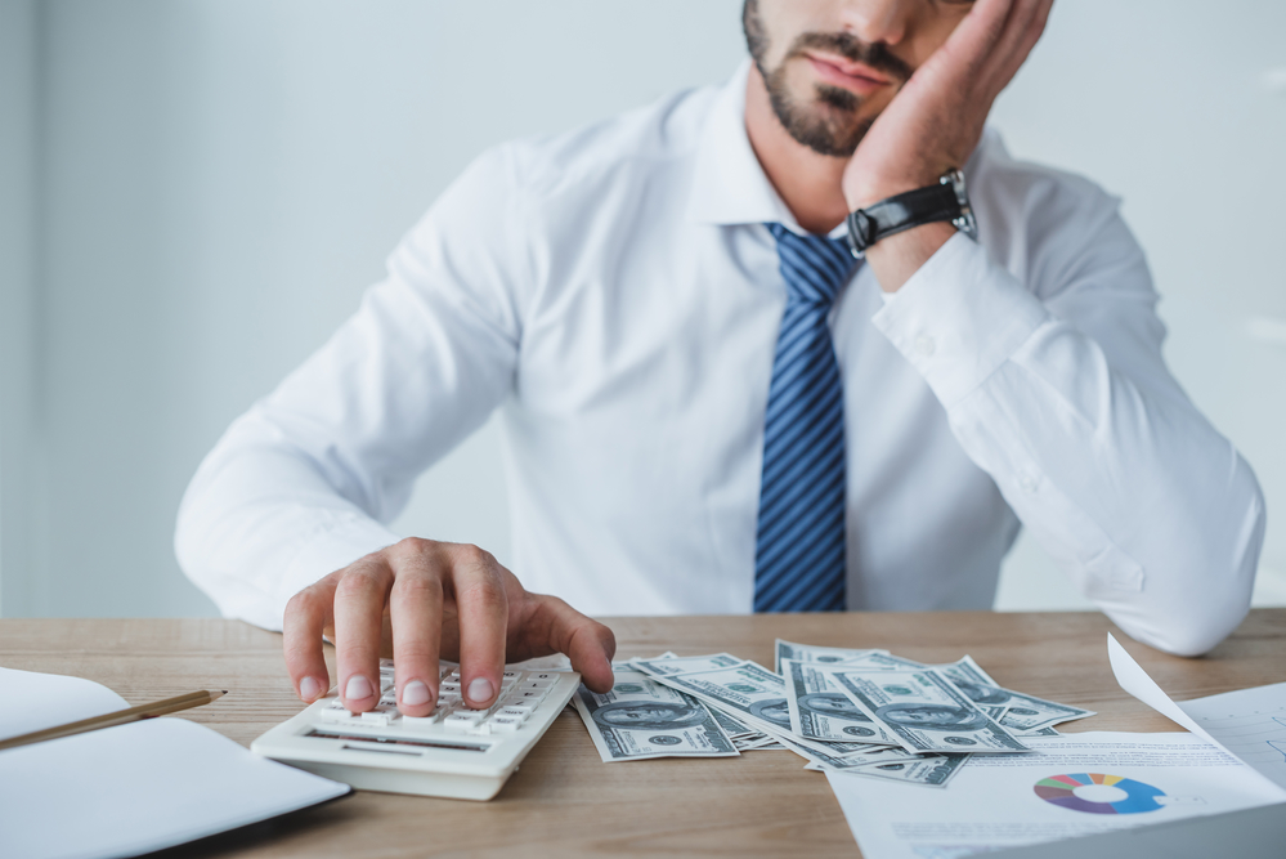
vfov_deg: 27.0
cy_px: 430
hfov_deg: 39.6
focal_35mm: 50
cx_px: 643
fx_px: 1787
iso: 250
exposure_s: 1/200
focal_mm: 50
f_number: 3.5
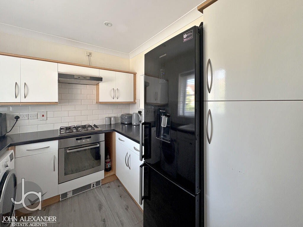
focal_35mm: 14
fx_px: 123
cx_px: 152
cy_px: 114
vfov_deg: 85.7
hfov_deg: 102.1
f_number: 2.2
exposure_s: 1/60
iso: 250
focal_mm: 2.22
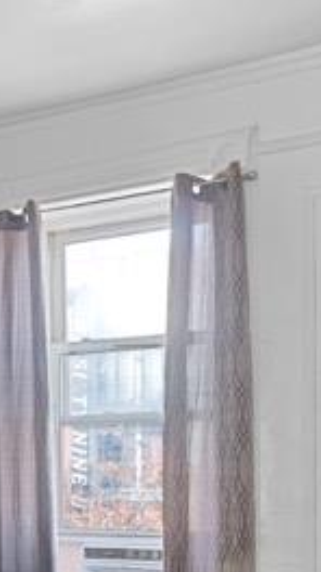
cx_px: -174
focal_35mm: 61
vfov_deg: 33.0
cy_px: 491
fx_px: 925
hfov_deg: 17.5
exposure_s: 1
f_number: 8
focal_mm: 12
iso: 320
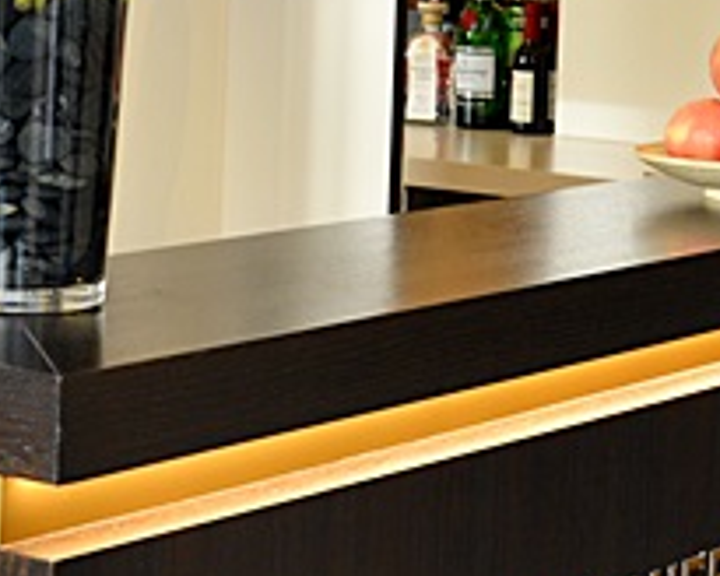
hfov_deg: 13.2
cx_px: 0
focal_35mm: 144
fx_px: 3069
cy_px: -121
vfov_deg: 10.5
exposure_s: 1/6
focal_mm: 35
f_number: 10
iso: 320
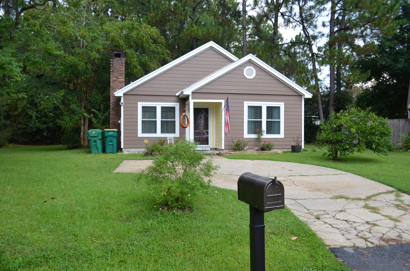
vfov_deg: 43.4
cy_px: 136
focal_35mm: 30
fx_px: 341
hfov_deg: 62.0
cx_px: 205
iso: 220
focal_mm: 20
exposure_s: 1/125
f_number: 5.6
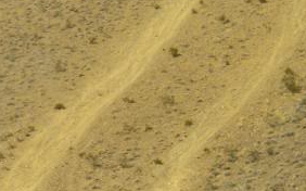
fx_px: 2134
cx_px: 50
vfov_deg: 5.1
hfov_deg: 8.2
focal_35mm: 256
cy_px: 154
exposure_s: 1/120
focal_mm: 15
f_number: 14
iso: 90
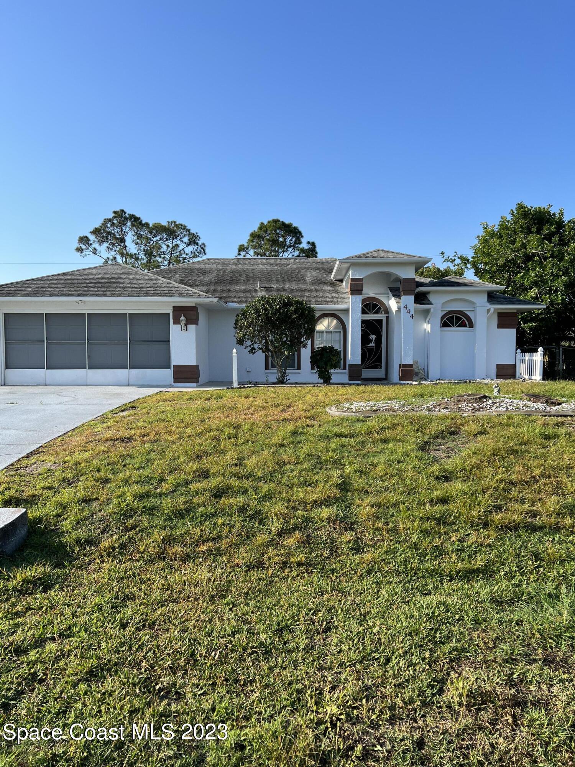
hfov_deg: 53.1
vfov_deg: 67.3
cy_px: 384
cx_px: 288
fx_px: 576
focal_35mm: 26
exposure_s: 1/2762
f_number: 1.5
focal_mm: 5.7
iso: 50
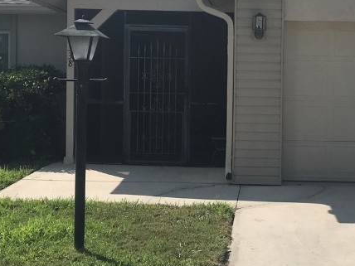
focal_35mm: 67
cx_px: 275
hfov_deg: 28.5
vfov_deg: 21.9
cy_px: 102
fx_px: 687
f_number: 1.8
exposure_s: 1/4167
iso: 20
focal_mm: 3.99
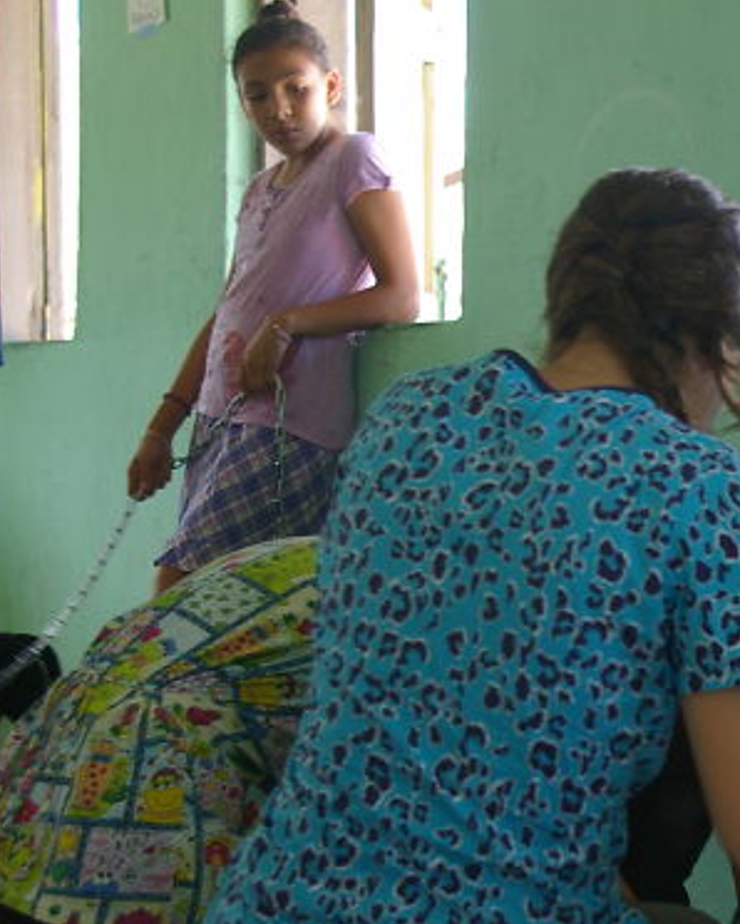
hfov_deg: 14.6
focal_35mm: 103
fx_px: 2820
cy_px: 580
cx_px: 782
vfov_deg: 18.6
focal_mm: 31
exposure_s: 1/30
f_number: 4
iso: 200
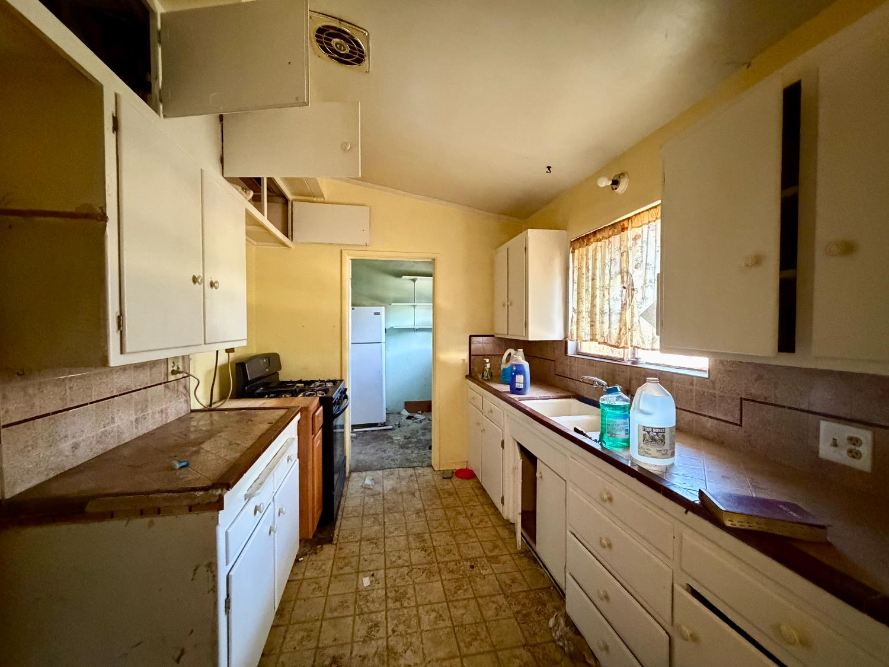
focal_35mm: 14
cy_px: 334
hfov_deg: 102.1
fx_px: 360
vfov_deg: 85.7
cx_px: 444
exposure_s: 1/60
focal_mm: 2.22
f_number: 2.2
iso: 1250
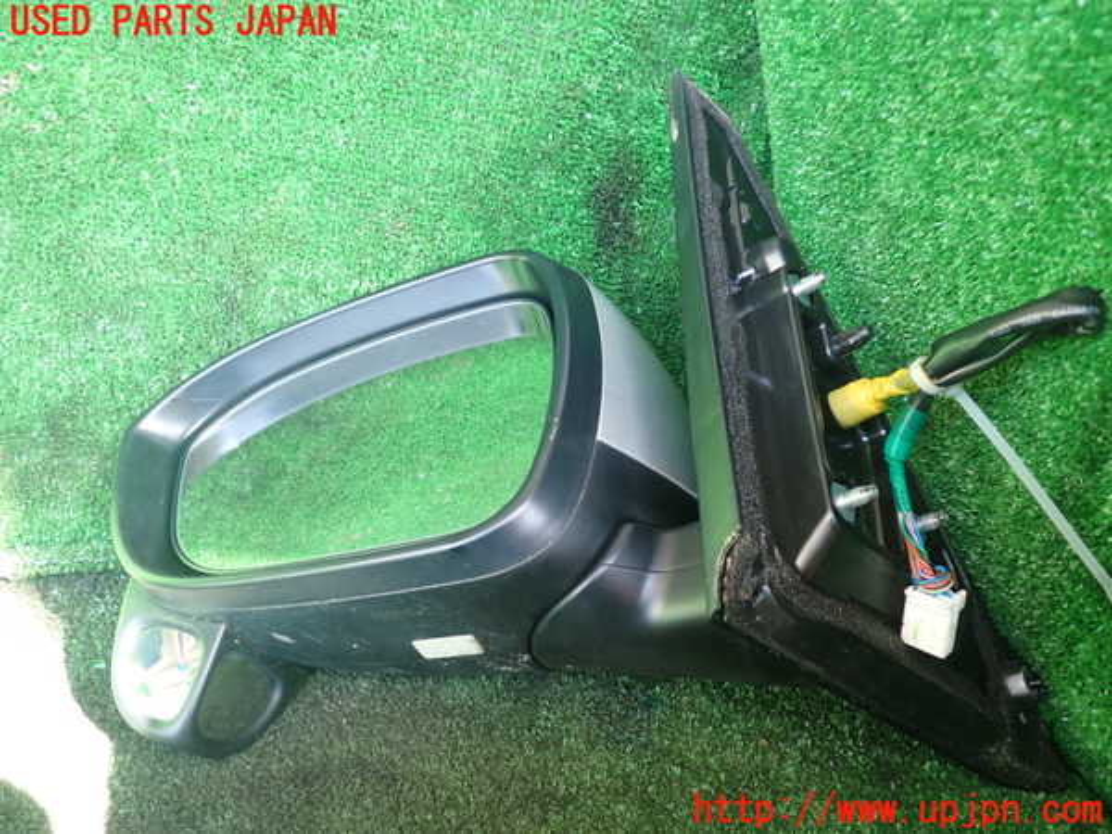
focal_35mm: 30
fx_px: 964
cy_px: 417
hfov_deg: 60.0
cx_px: 556
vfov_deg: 46.8
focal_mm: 5.4
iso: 200
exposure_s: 1/40
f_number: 2.3
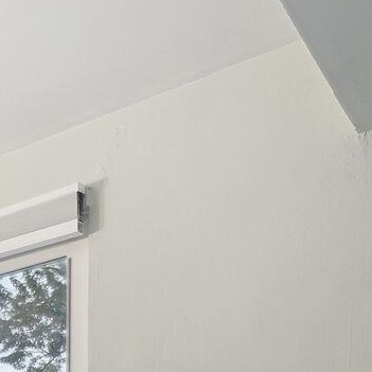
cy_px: 605
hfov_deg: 17.3
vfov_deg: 20.6
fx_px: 815
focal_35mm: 67
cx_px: -400
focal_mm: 16
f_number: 8
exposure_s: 1/25
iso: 400
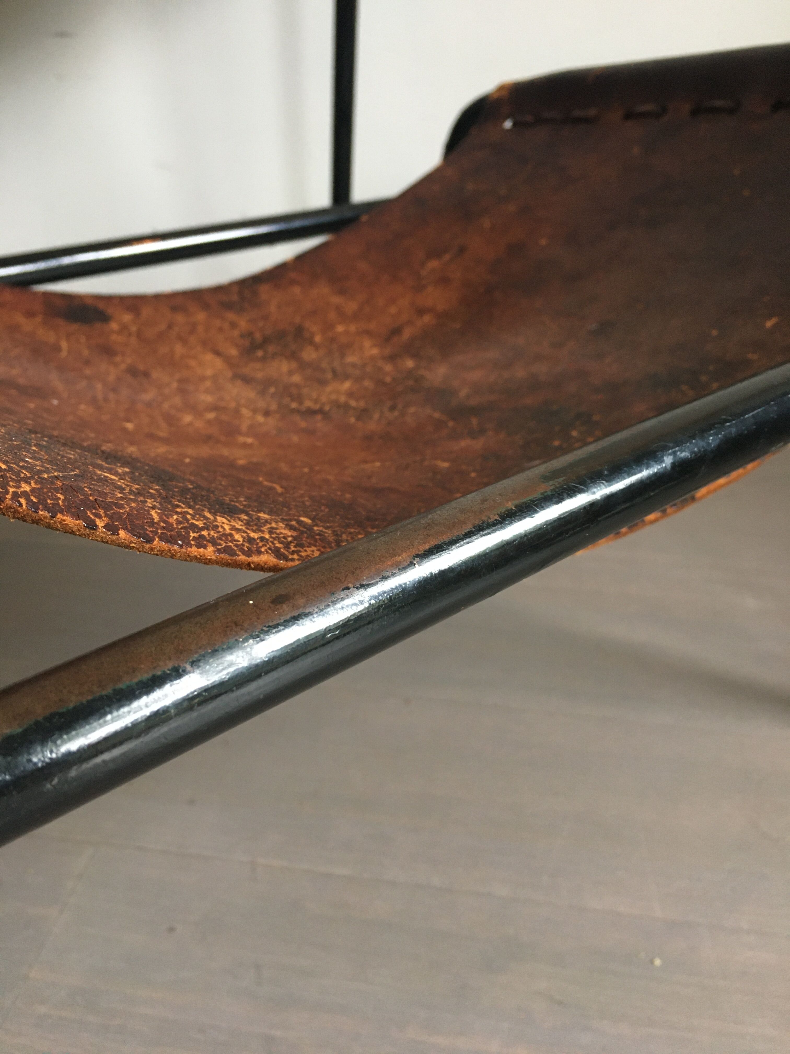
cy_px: 527
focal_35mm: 29
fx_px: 882
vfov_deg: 61.7
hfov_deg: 48.2
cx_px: 395
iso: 160
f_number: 2.2
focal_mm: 4.15
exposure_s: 1/33
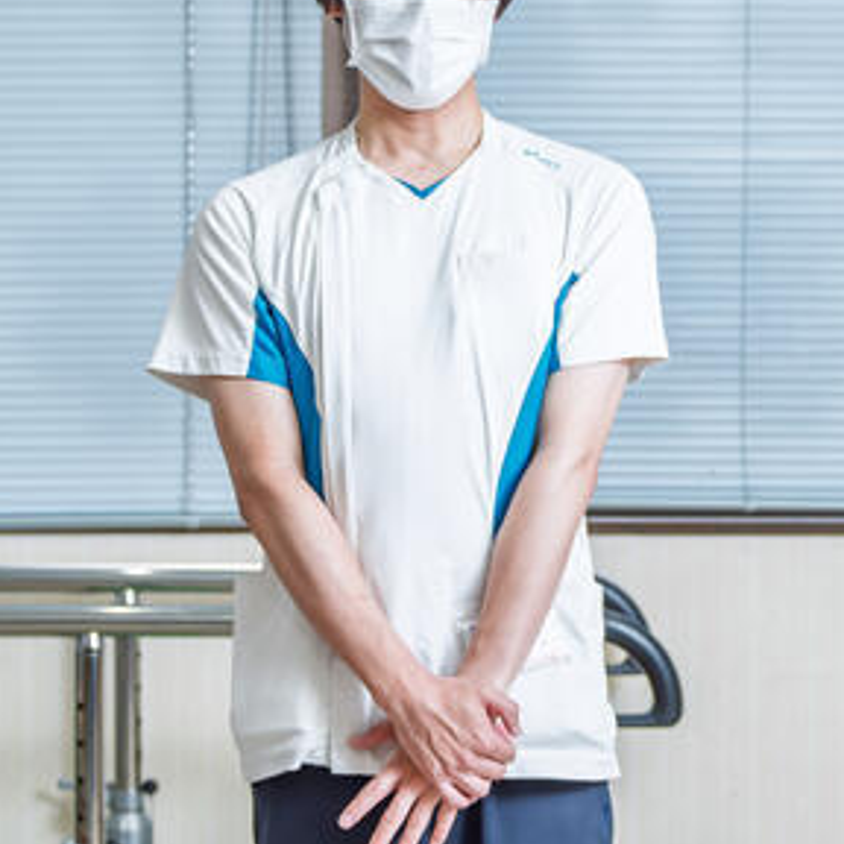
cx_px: 422
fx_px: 3448
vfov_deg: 13.9
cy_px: 355
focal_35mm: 125
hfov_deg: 14.0
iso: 250
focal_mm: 34
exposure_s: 1/250
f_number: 2.5
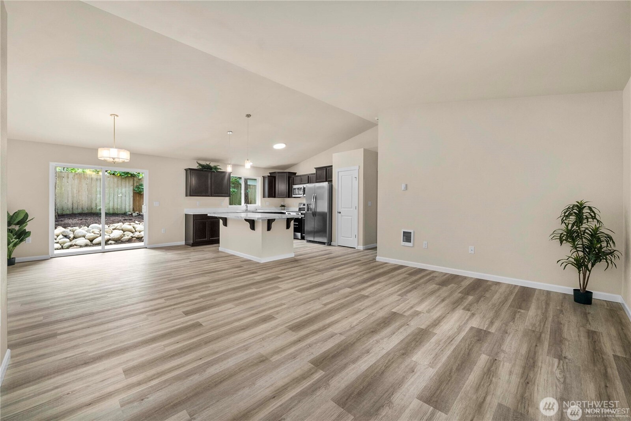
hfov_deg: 108.3
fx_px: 228
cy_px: 210
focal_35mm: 13
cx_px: 316
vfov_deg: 85.5
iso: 160
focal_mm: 13
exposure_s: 1/60
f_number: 7.1
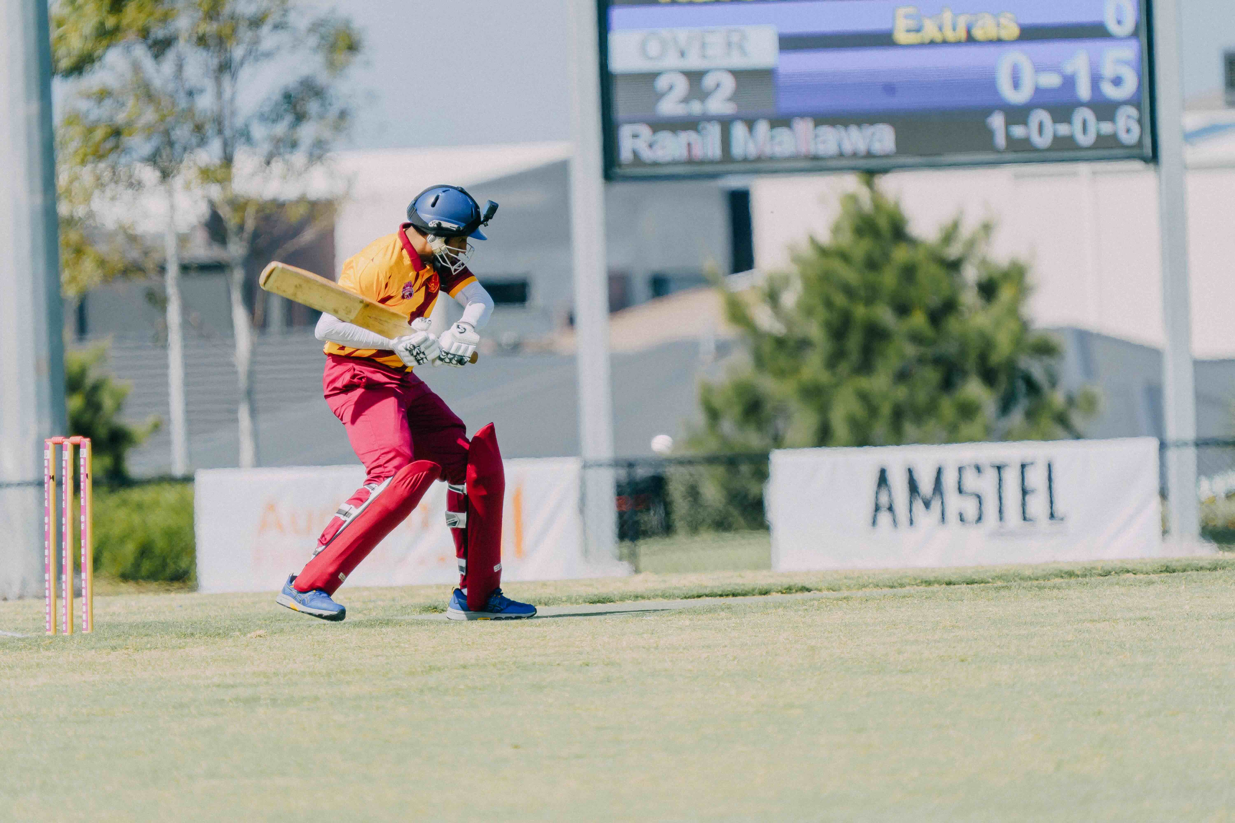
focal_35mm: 600
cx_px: 618
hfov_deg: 3.4
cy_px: 412
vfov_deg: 2.3
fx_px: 20582
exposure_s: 1/1000
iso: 250
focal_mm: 600
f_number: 6.3
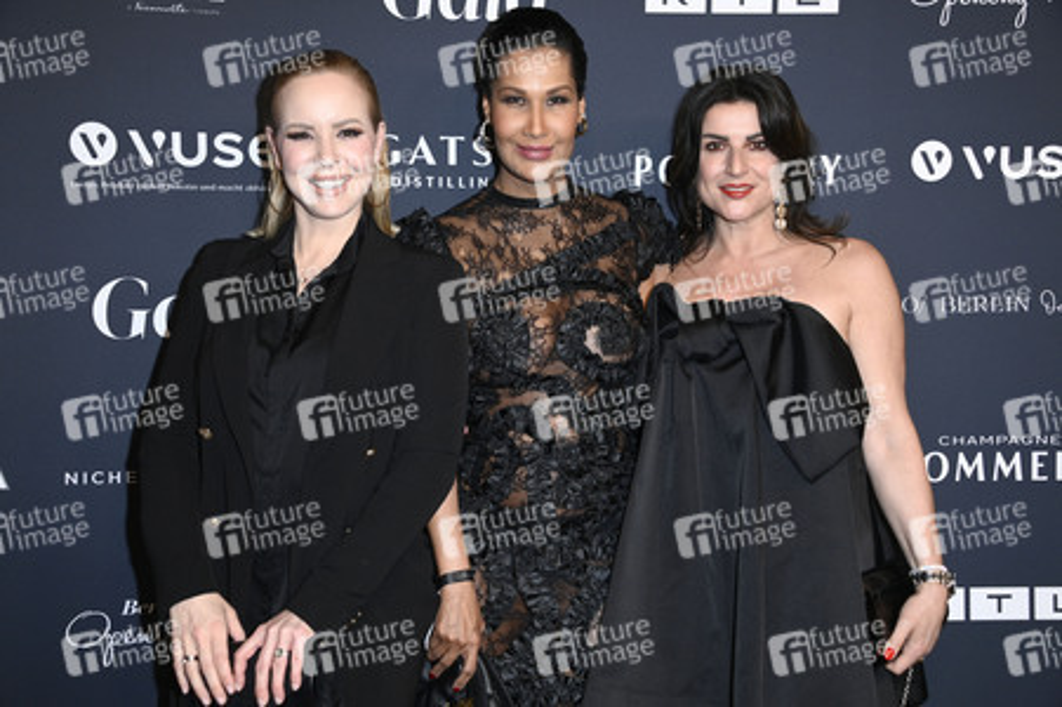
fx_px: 1415
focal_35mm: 48
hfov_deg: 41.1
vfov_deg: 28.0
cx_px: 531
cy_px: 354
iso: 800
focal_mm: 48
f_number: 5.6
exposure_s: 1/250
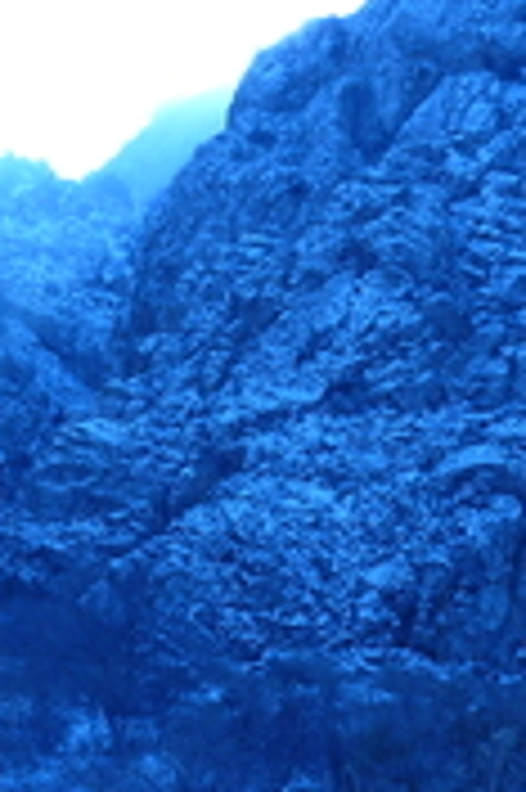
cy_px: 400
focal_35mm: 96
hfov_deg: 14.1
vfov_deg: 21.3
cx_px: 81
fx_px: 2108
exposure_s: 1/250
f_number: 5.6
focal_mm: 6
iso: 100
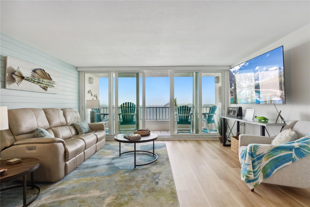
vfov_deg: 73.8
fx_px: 138
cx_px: 155
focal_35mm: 16
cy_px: 104
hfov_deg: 96.7
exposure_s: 1/15
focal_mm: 16
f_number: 8
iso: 100
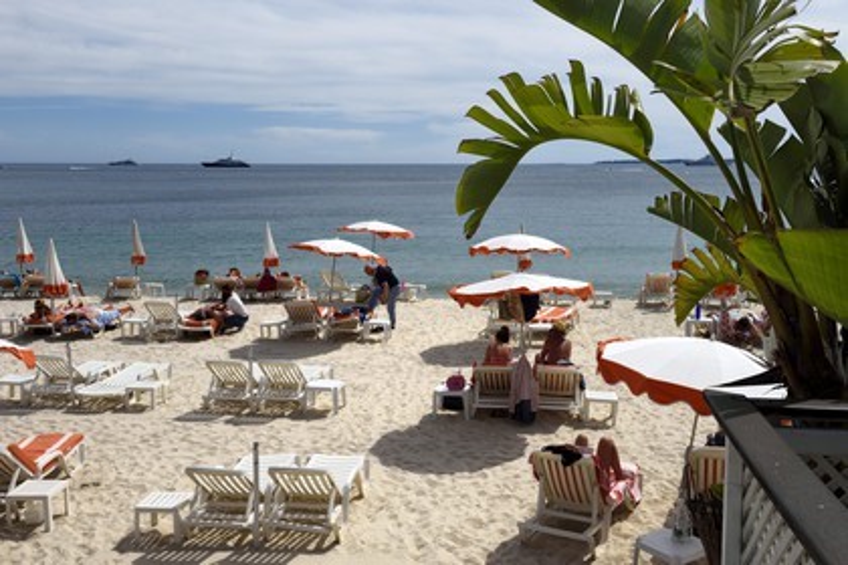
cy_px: 282
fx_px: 895
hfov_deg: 50.7
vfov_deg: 35.1
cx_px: 424
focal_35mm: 38
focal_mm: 38
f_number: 18
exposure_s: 1/250
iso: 200
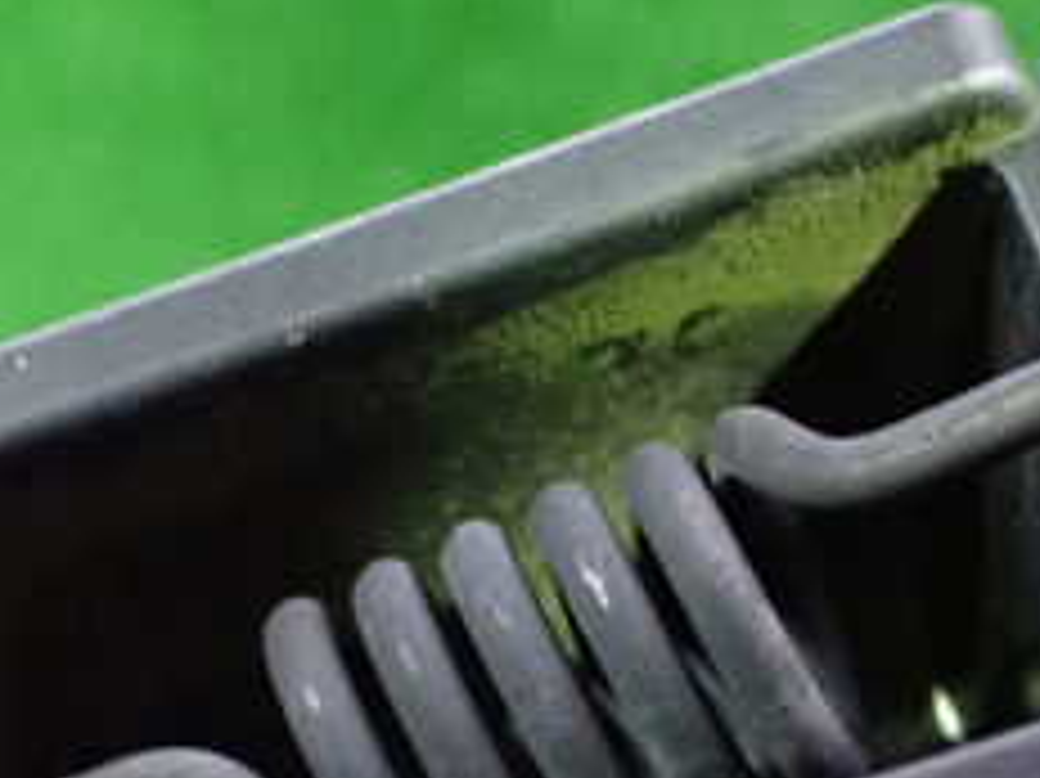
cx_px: 698
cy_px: 782
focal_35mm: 78
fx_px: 2342
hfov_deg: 24.9
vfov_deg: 18.4
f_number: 2.3
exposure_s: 1/30
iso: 1250
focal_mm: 5.4
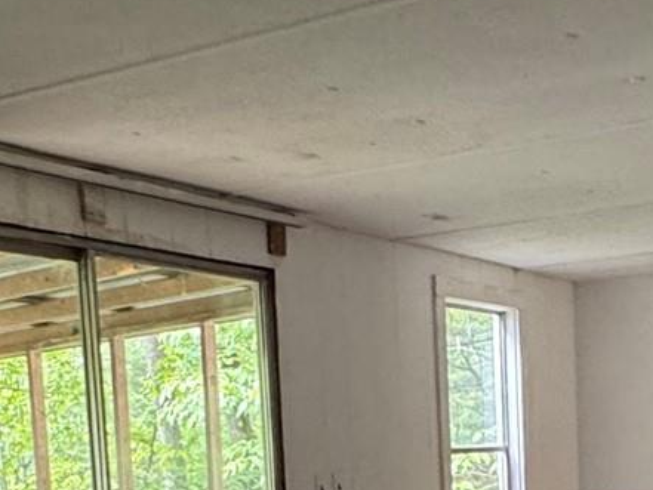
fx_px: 1227
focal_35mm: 65
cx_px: 425
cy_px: 641
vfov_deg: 20.6
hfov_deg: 29.6
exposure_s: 1/73
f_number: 2.2
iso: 320
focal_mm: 2.22
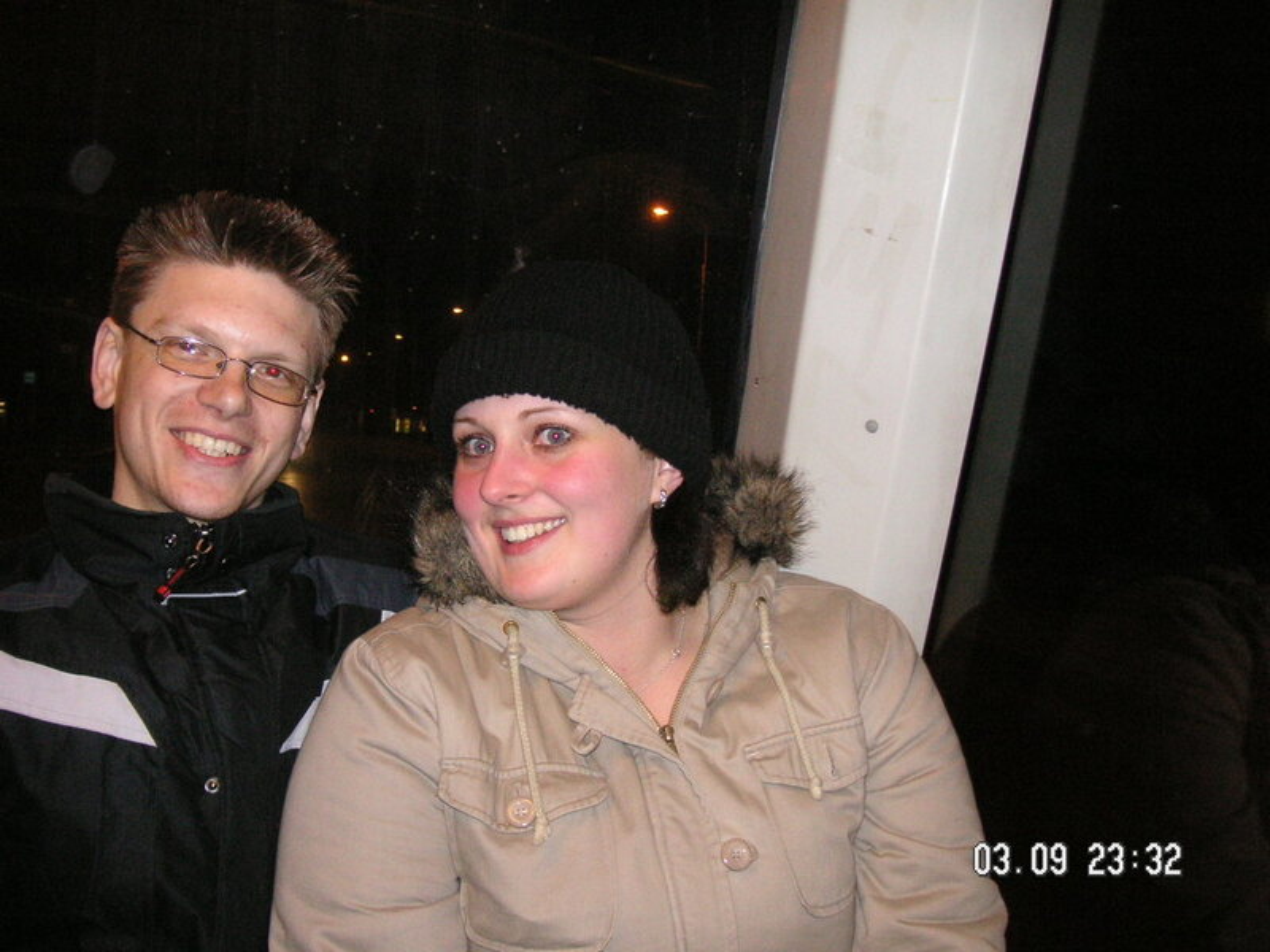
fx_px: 1357
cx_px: 635
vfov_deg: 38.7
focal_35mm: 37
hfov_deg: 50.1
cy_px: 476
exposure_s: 1/45
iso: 160
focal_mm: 6.1
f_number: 2.8
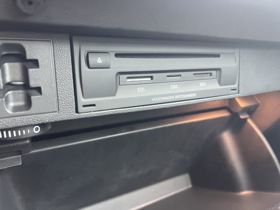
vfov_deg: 53.1
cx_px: 140
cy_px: 105
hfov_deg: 67.3
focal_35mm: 26
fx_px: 210
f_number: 1.5
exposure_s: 1/53
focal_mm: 5.7
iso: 500
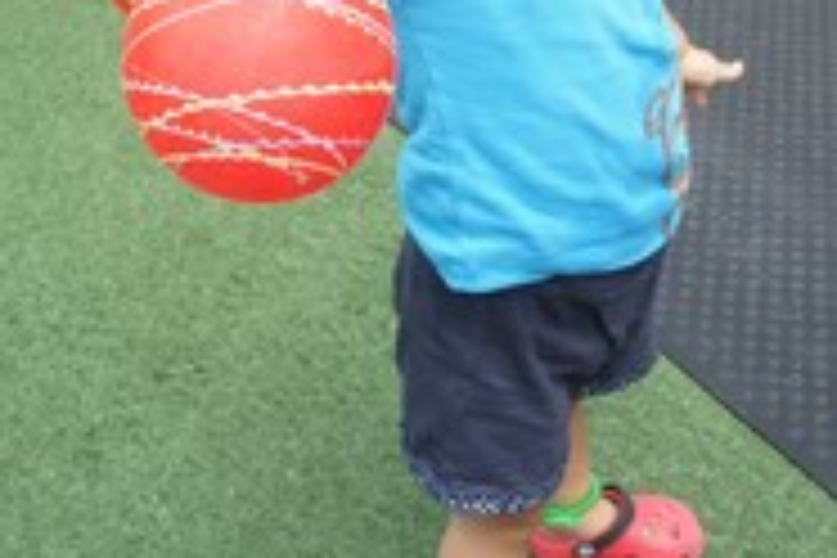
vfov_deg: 22.8
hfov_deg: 34.3
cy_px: 54
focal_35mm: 58
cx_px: 518
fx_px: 1348
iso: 400
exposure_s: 1/250
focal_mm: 18
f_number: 6.3
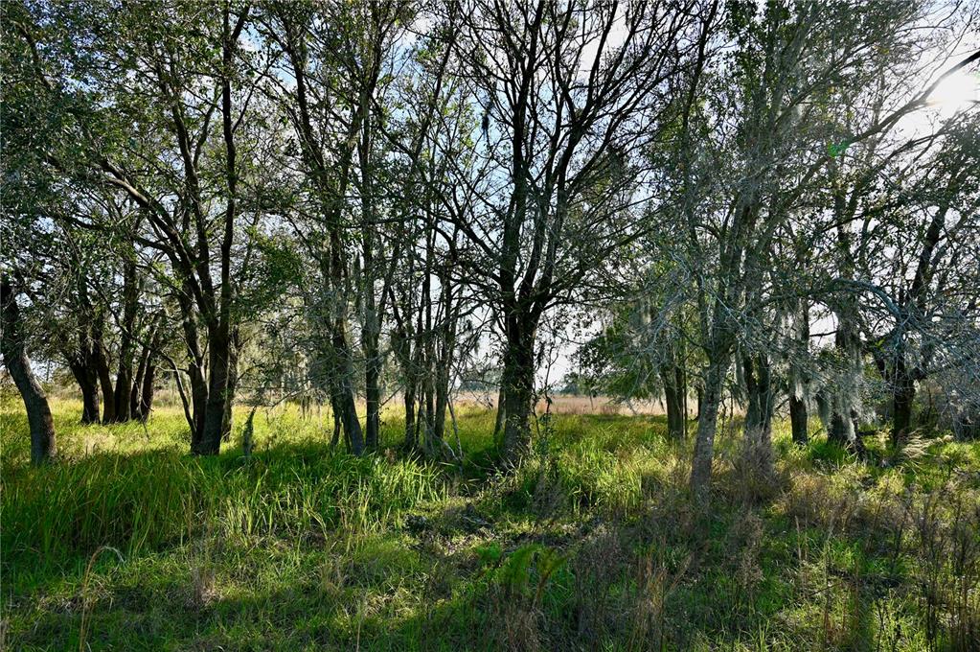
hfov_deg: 73.8
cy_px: 326
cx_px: 490
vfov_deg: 53.0
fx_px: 653
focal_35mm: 24
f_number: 5.6
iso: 100
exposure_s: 1/250
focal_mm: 24
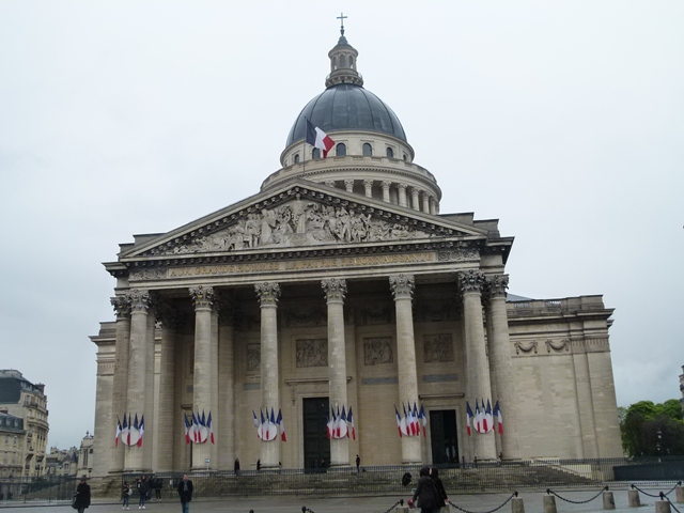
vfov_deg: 37.7
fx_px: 751
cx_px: 342
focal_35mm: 38
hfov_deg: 49.0
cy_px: 256
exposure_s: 1/640
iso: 160
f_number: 4
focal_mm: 6.8
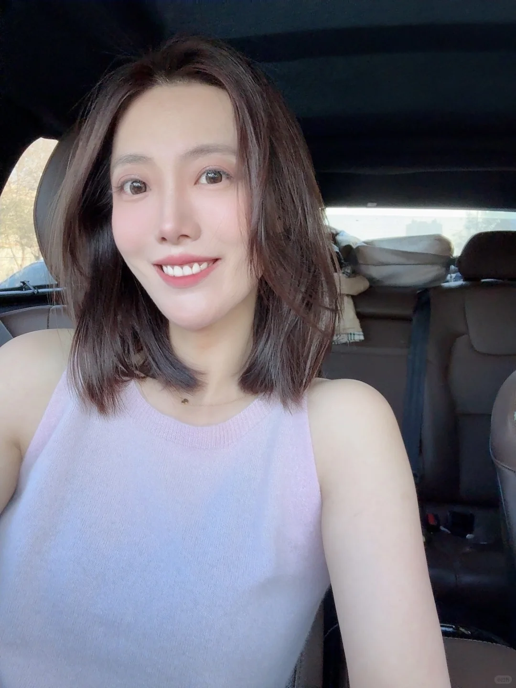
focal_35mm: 30
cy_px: 344
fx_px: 596
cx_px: 258
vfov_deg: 60.0
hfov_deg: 46.8
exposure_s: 1/60
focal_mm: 2.69
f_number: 1.9
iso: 100
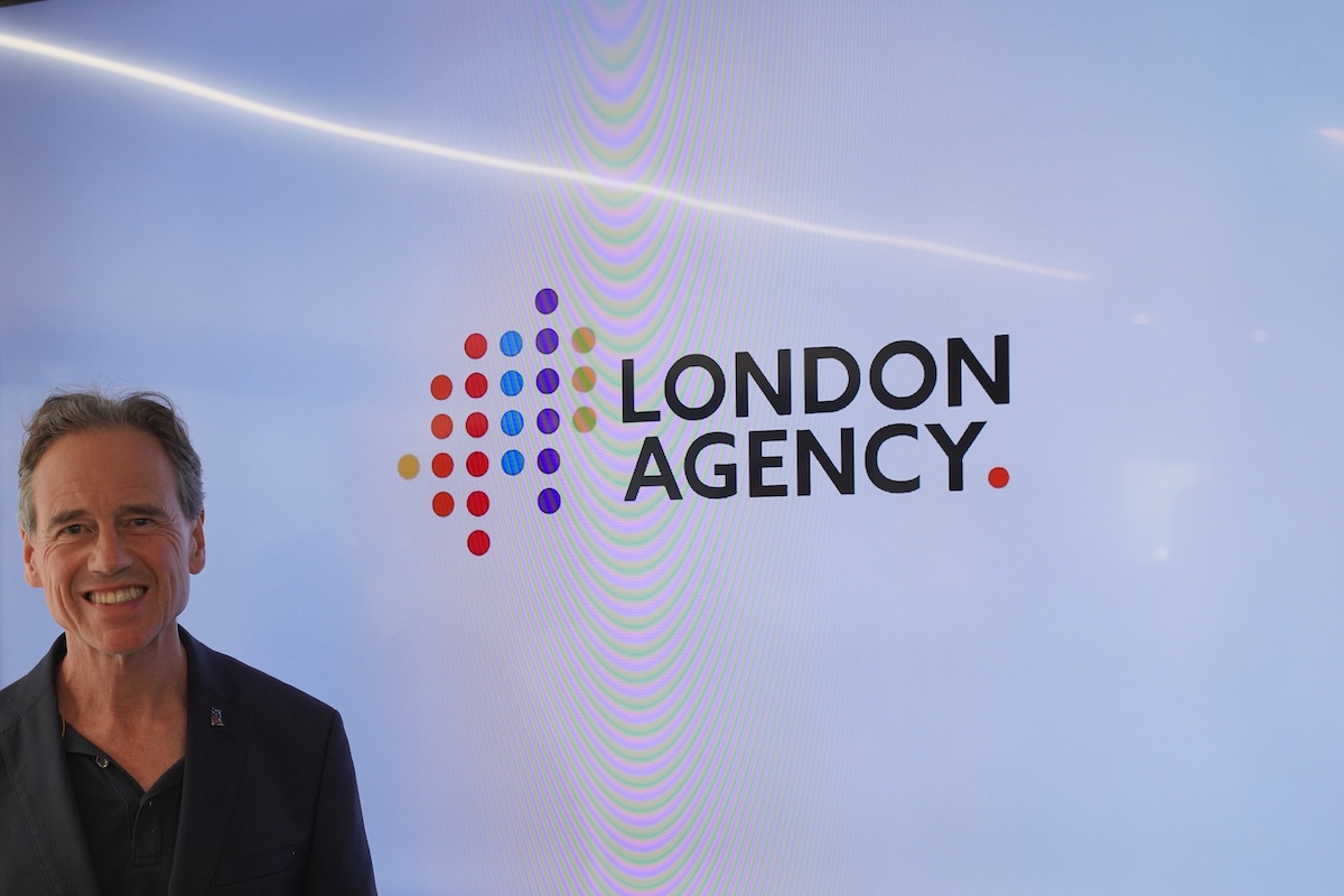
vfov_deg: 28.1
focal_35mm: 48
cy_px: 448
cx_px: 672
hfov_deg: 41.1
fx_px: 1792
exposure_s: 1/160
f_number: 4
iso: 1000
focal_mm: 48
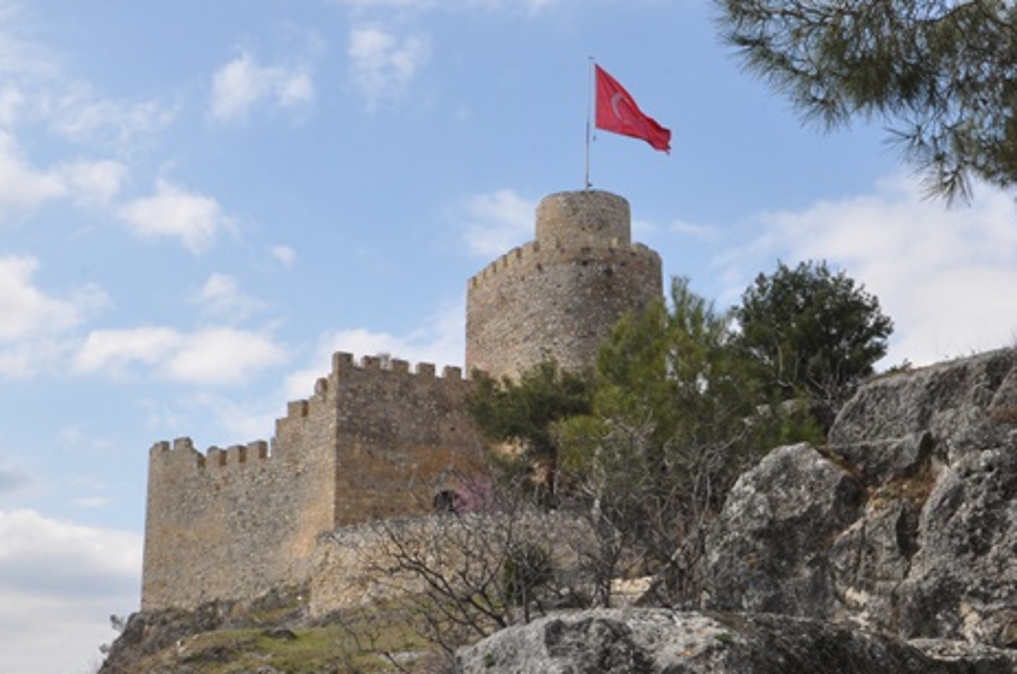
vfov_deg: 23.2
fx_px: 1607
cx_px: 567
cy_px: 576
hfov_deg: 35.1
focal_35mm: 57
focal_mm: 22
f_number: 20
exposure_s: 1/200
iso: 640
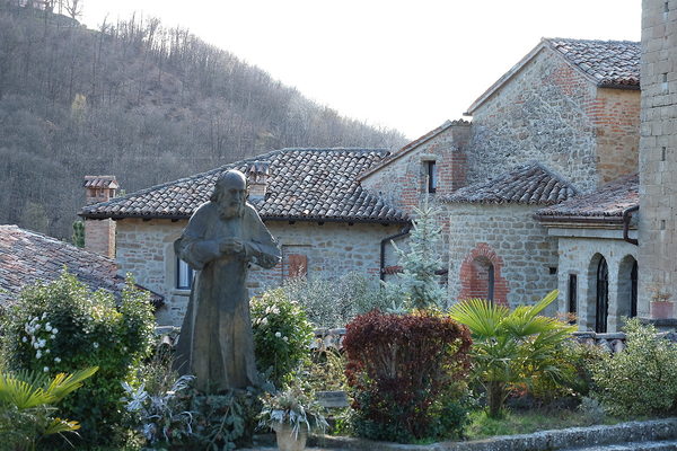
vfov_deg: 18.2
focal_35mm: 75
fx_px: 1410
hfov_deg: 27.0
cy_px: 226
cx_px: 338
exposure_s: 1/50
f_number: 4.5
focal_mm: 50
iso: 100
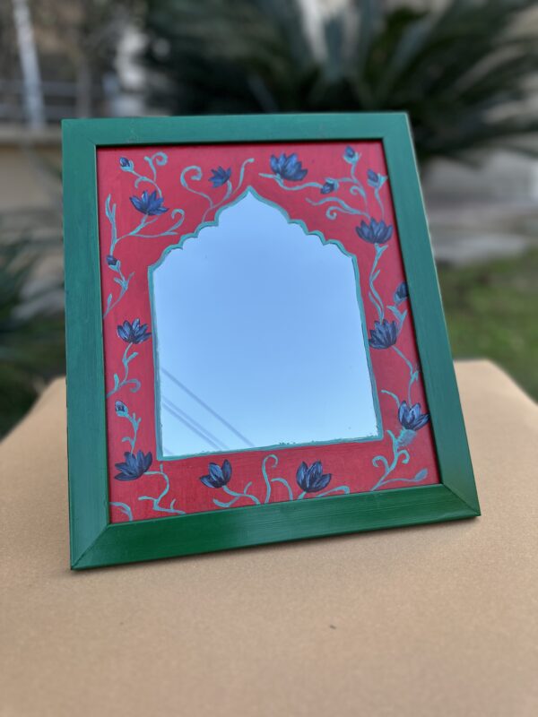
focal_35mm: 24
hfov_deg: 56.8
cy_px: 358
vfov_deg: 71.6
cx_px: 269
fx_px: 497
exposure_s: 1/491
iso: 80
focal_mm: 6.86
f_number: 1.78
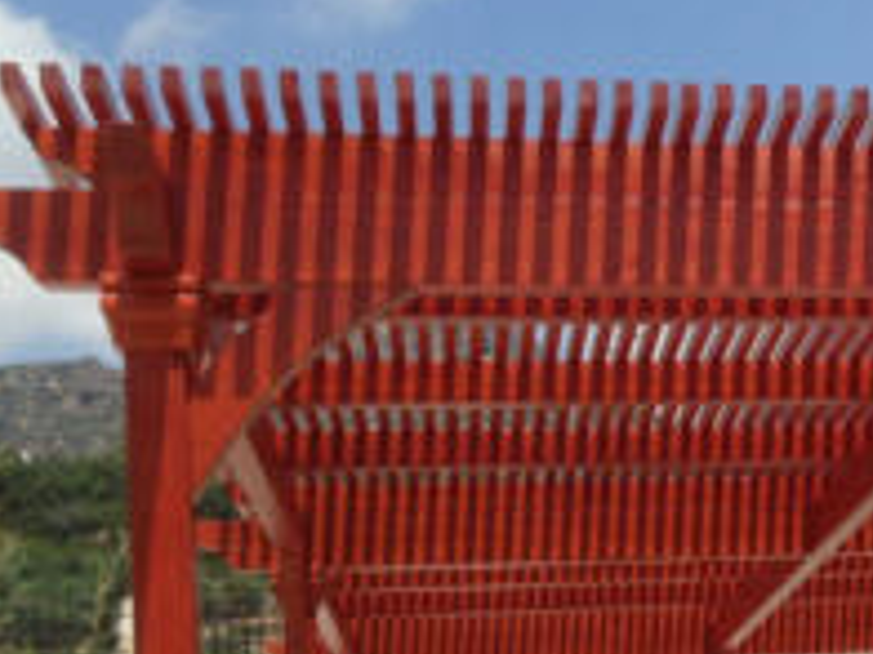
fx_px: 2118
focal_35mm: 84
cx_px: 998
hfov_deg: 21.8
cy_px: 670
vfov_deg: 17.1
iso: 50
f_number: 2.4
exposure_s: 1/1748
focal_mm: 4.12
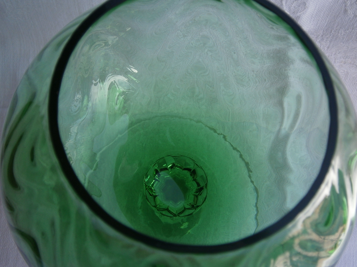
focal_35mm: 47
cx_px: 178
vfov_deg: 30.9
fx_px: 485
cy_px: 134
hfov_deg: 40.4
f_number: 3.4
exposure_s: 1/200
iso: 80
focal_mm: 8.3
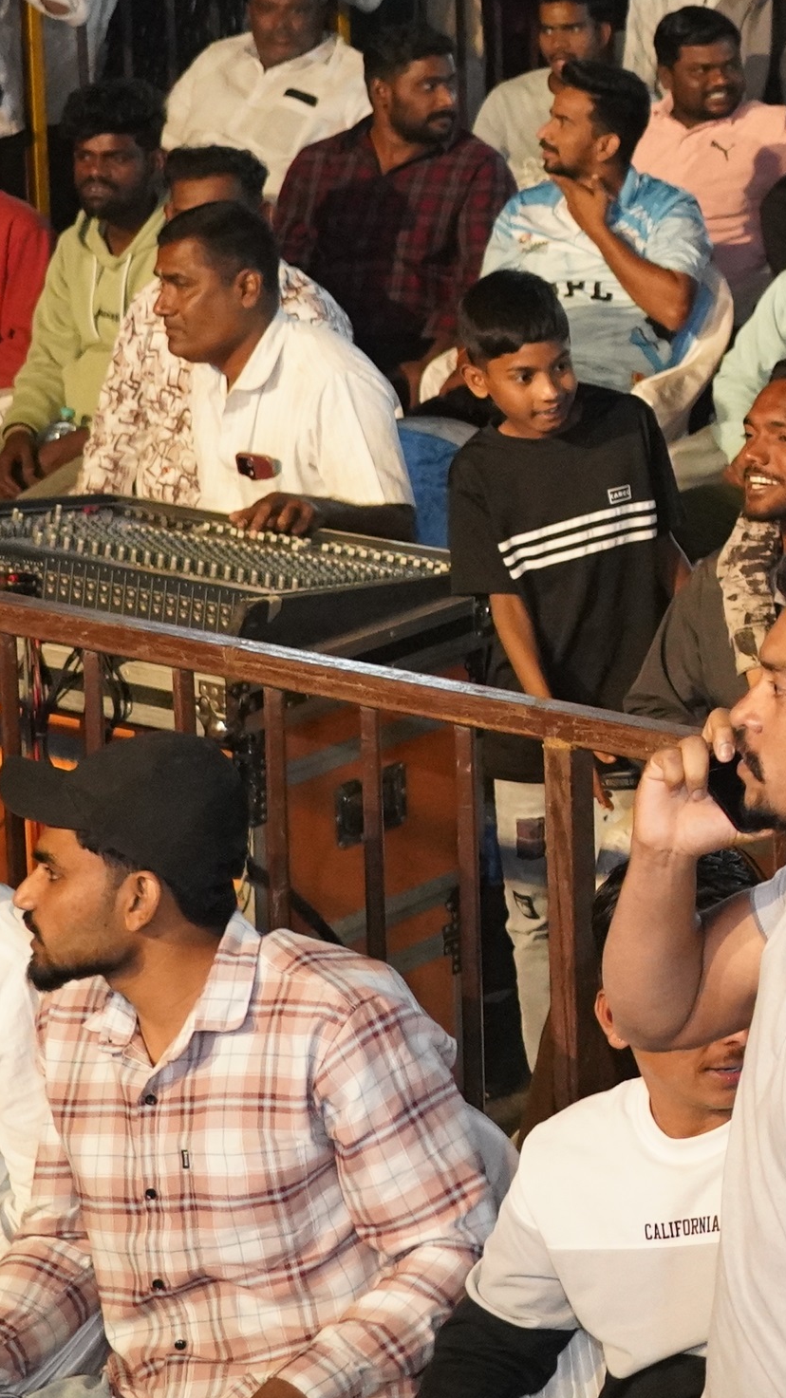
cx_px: 1389
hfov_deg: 9.3
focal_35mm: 125
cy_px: 158
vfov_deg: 16.9
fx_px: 4634
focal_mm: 34
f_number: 4
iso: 5000
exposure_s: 1/160
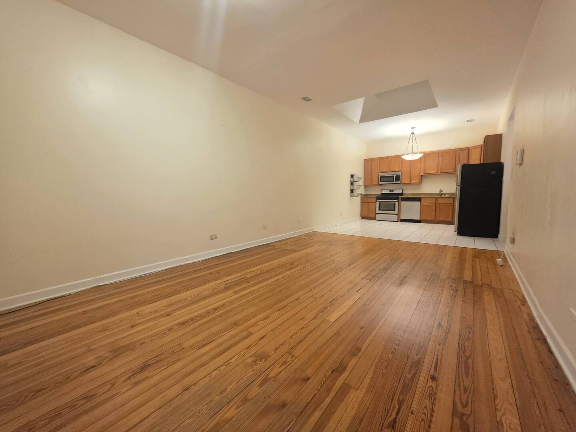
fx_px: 216
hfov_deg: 106.2
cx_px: 288
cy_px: 216
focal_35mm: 13
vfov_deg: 89.9
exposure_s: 1/60
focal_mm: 2.2
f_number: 1.9
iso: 1250
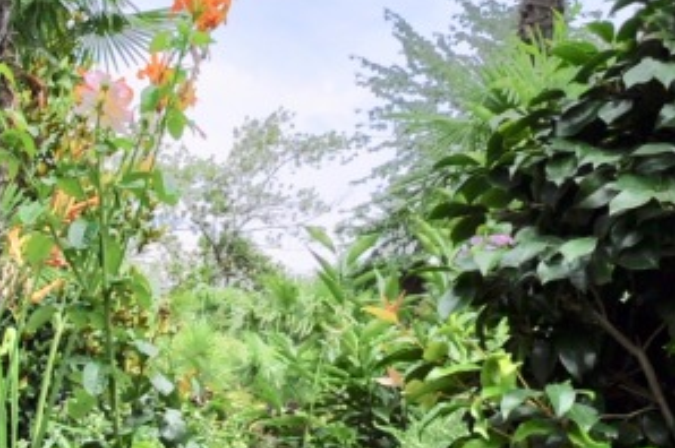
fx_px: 2547
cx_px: -684
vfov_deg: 9.5
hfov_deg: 13.0
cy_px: 858
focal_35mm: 136
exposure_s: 1/200
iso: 200
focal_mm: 18
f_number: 7.1
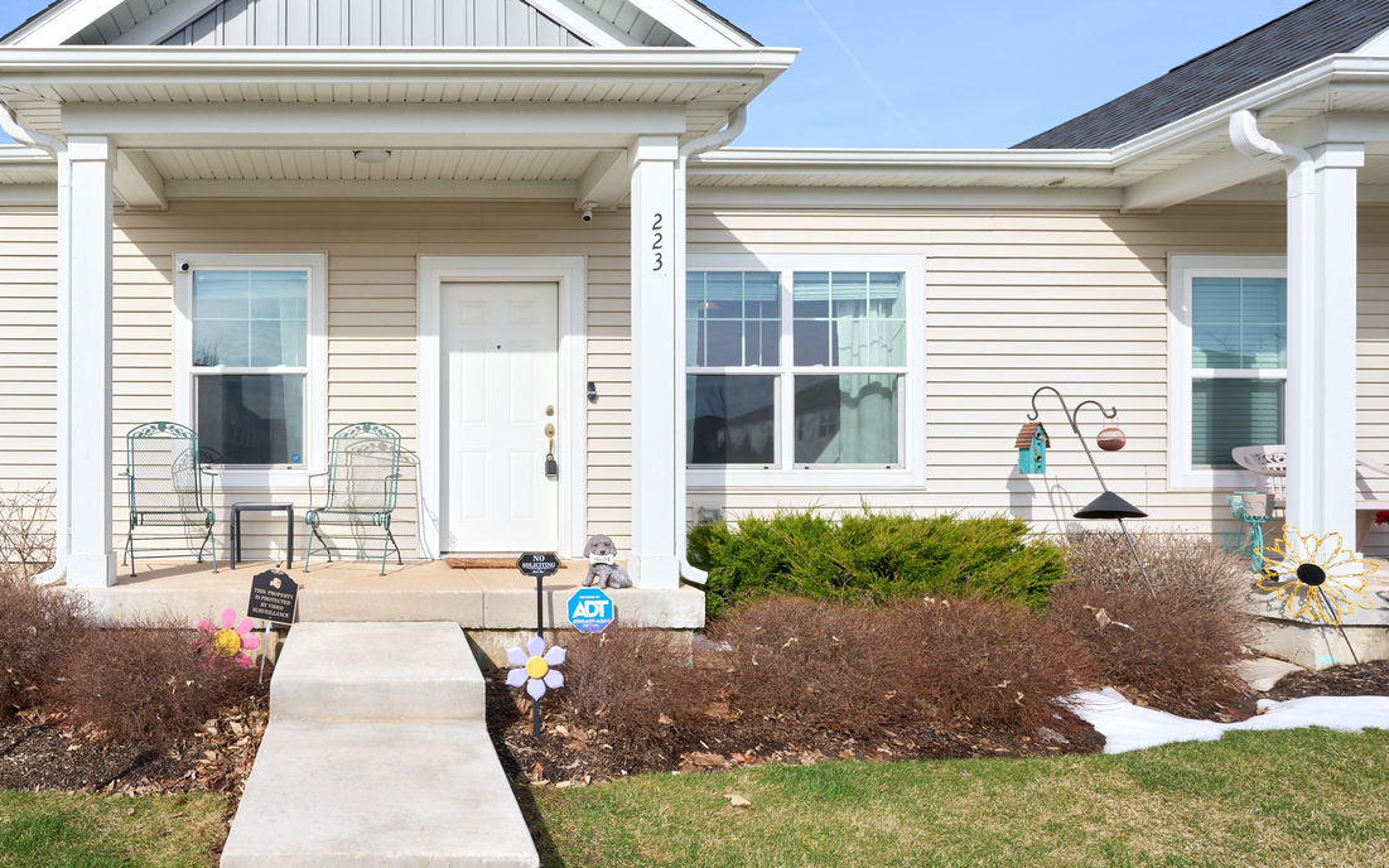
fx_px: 795
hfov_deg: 77.4
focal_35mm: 21
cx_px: 382
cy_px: 414
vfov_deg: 57.2
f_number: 9
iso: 100
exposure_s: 1/250
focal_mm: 14
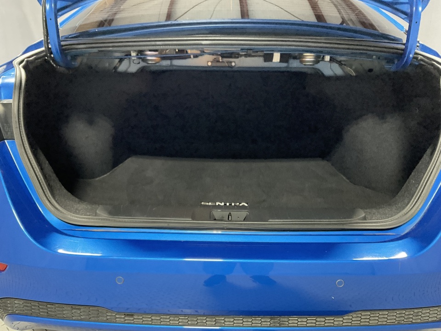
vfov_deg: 48.2
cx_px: 220
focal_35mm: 29
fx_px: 369
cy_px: 166
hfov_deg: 61.7
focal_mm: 3
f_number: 1.8
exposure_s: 1/60
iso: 200
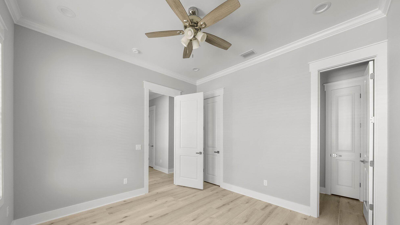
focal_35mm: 13
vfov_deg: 77.5
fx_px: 138
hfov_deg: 110.8
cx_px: 197
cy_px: 135
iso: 1600
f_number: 9
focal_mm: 12
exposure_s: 1/25
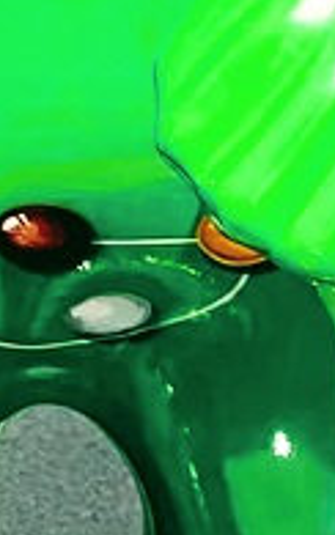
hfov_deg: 7.3
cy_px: -647
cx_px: -437
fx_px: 2481
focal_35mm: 170
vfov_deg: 10.9
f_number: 1.6
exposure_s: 1/5051
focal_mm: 4.2
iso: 32
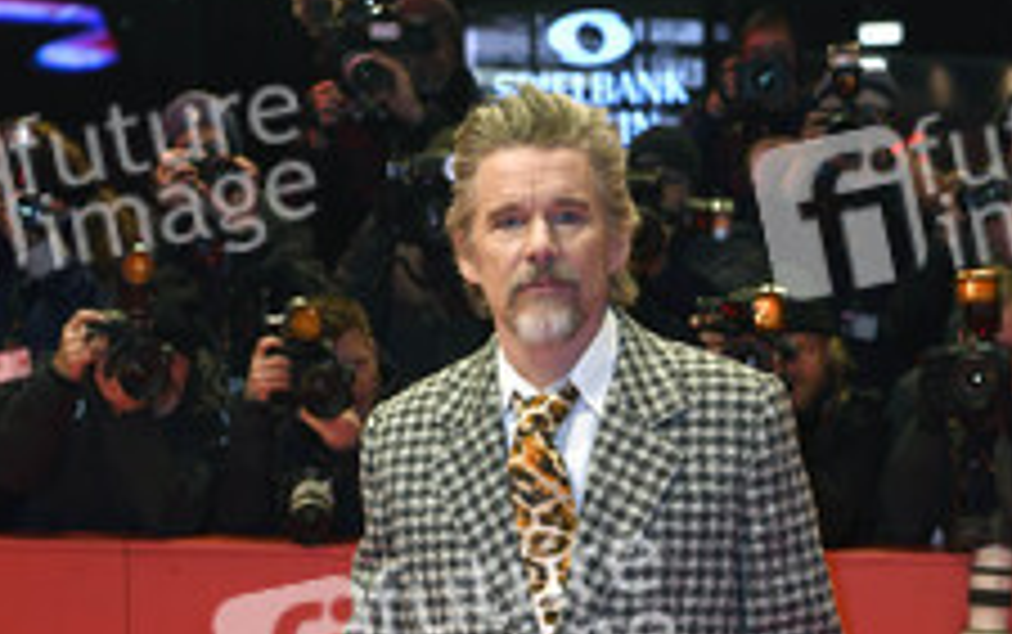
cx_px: 576
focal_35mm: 94
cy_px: 868
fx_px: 2594
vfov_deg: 13.3
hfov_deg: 22.1
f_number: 4.5
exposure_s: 1/250
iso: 800
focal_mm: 52
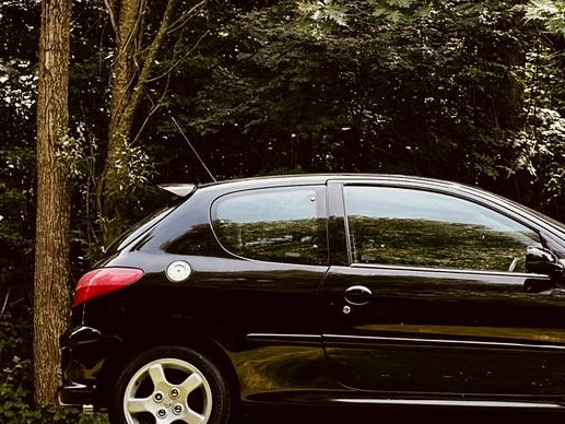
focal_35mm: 95
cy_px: 193
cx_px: 432
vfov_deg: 15.6
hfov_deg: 20.5
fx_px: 1551
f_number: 1.78
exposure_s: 1/634
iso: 80
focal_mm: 6.86
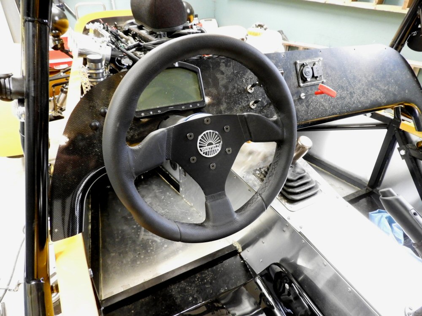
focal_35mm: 24
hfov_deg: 71.6
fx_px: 293
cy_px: 158
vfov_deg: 56.8
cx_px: 211
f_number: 3.3
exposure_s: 1/5
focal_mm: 4.3
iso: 800
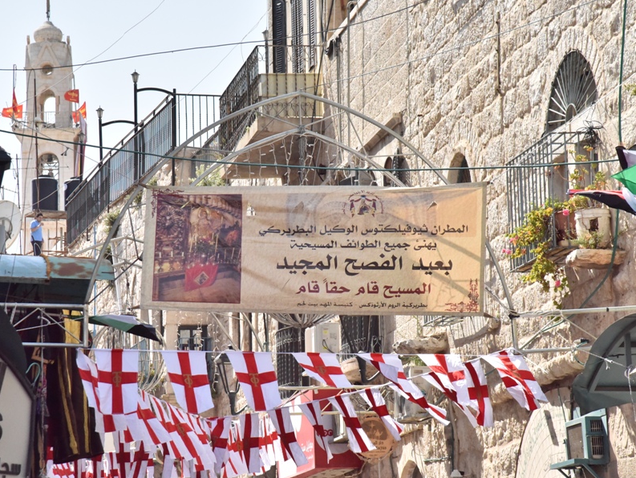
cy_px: 244
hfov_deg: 13.2
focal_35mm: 149
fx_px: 2738
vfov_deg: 10.0
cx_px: 292
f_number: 10
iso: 5000
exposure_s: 1/6400
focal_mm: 120
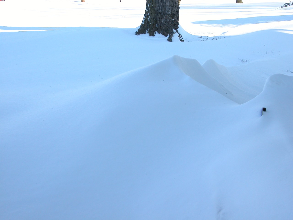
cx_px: 146
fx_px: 457
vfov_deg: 27.0
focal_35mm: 54
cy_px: 110
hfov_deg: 35.5
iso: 100
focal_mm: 13.7
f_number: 5.5
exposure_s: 1/160
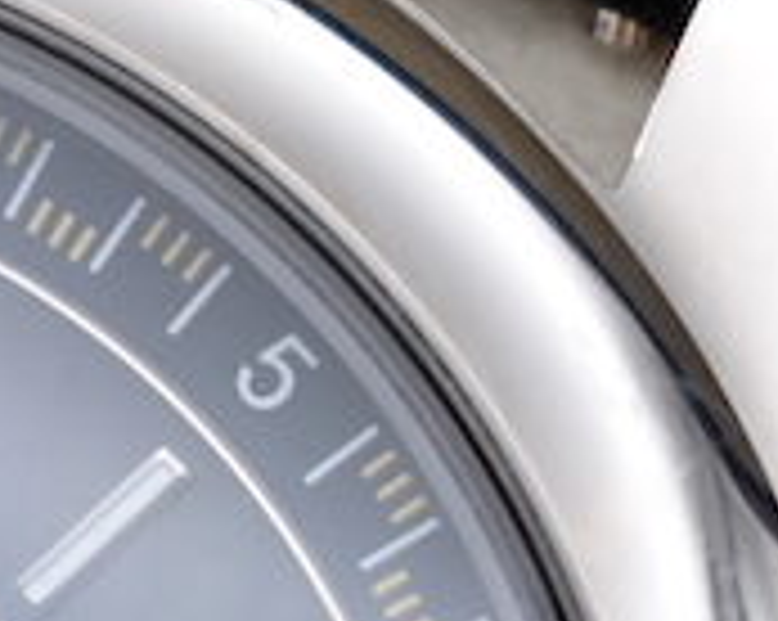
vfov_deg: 3.1
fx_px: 11500
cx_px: -414
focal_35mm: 500
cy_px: 994
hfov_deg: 3.9
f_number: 7.1
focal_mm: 48
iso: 400
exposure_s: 1/125
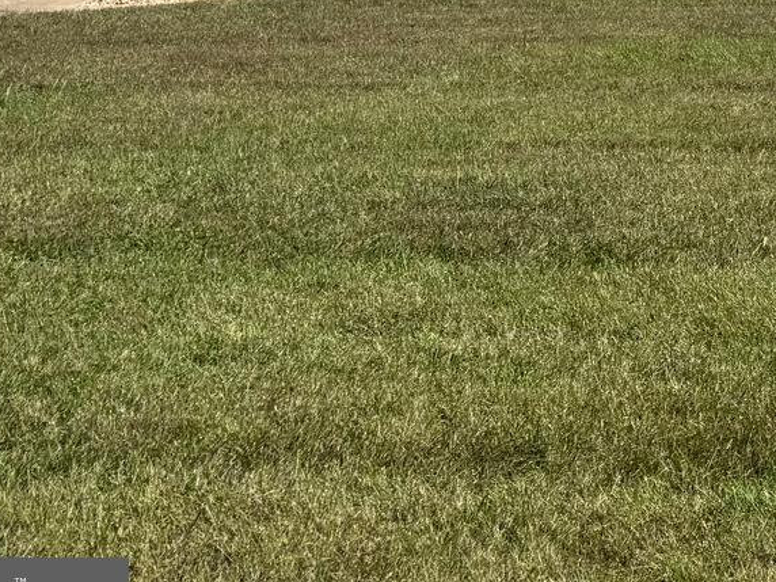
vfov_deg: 15.4
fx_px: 1928
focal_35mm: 86
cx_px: 1179
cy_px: -373
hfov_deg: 19.6
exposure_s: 1/4405
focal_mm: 6.76
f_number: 1.78
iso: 80
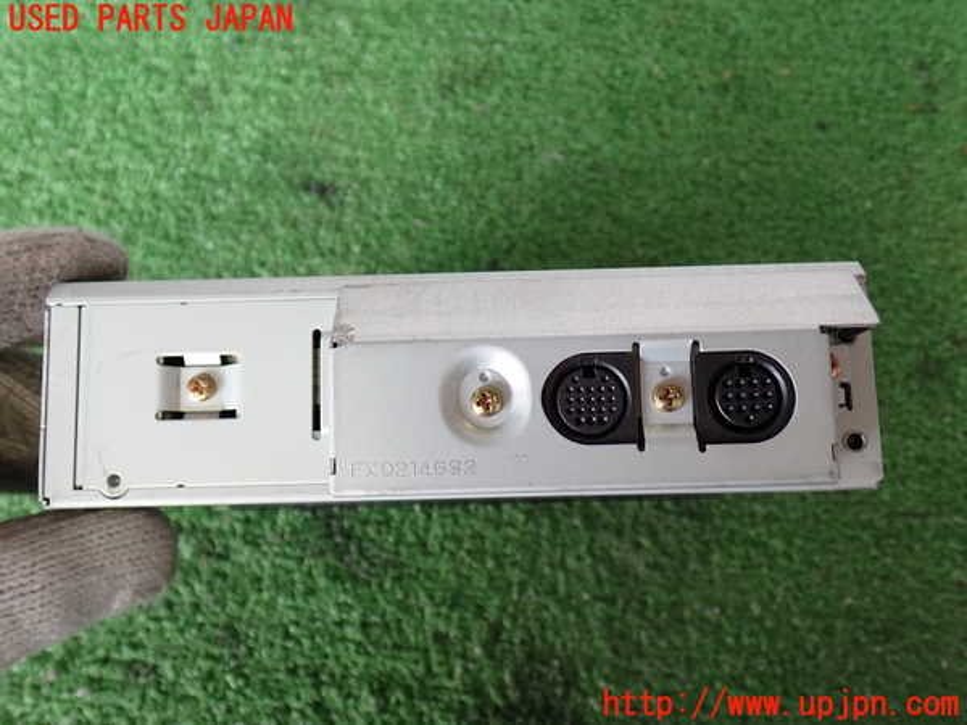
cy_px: 362
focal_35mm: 36
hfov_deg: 51.4
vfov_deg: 39.7
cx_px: 484
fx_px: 1006
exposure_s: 1/50
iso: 200
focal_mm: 6.37
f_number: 2.5
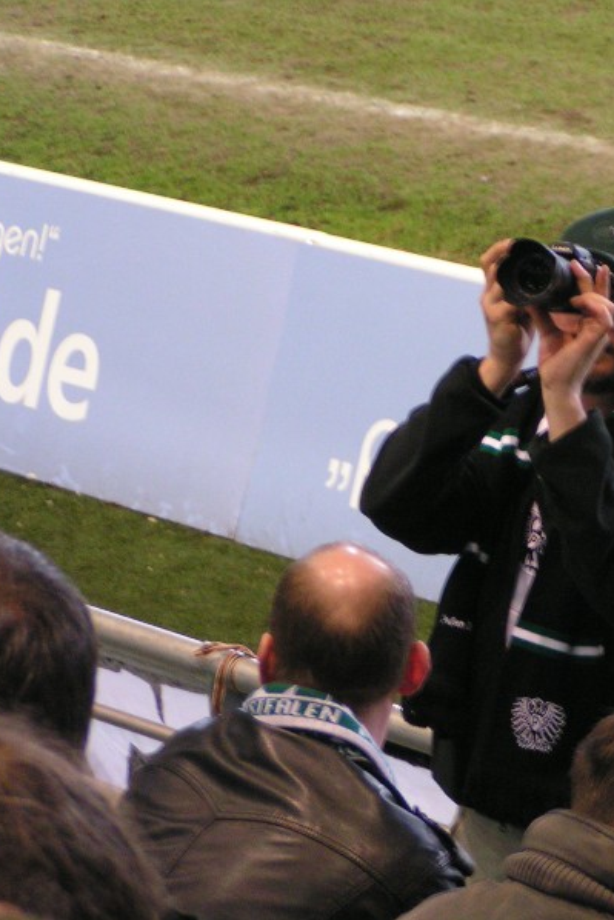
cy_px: 460
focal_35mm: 199
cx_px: 522
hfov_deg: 6.9
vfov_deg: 10.3
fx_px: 5088
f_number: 3.5
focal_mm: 21.9
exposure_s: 1/13
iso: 200
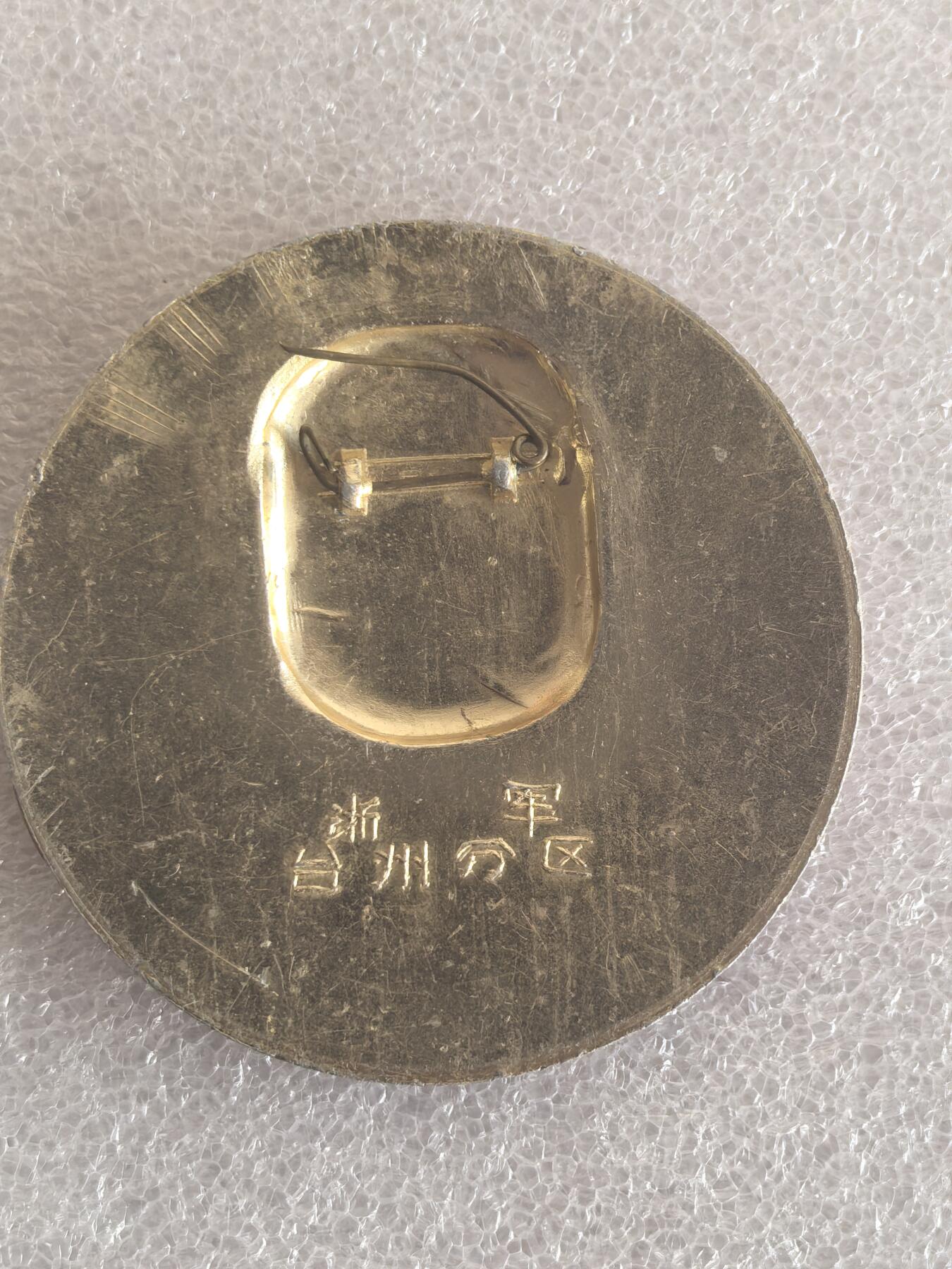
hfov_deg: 18.4
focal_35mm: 80
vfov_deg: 24.4
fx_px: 2934
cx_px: 476
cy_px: 634
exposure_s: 1/100
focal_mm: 5.75
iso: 160
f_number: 2
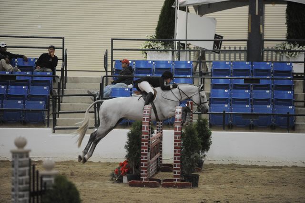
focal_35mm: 200
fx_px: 1693
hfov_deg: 10.3
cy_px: 102
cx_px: 152
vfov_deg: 6.9
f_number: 2.8
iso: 6400
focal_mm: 200
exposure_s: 1/400
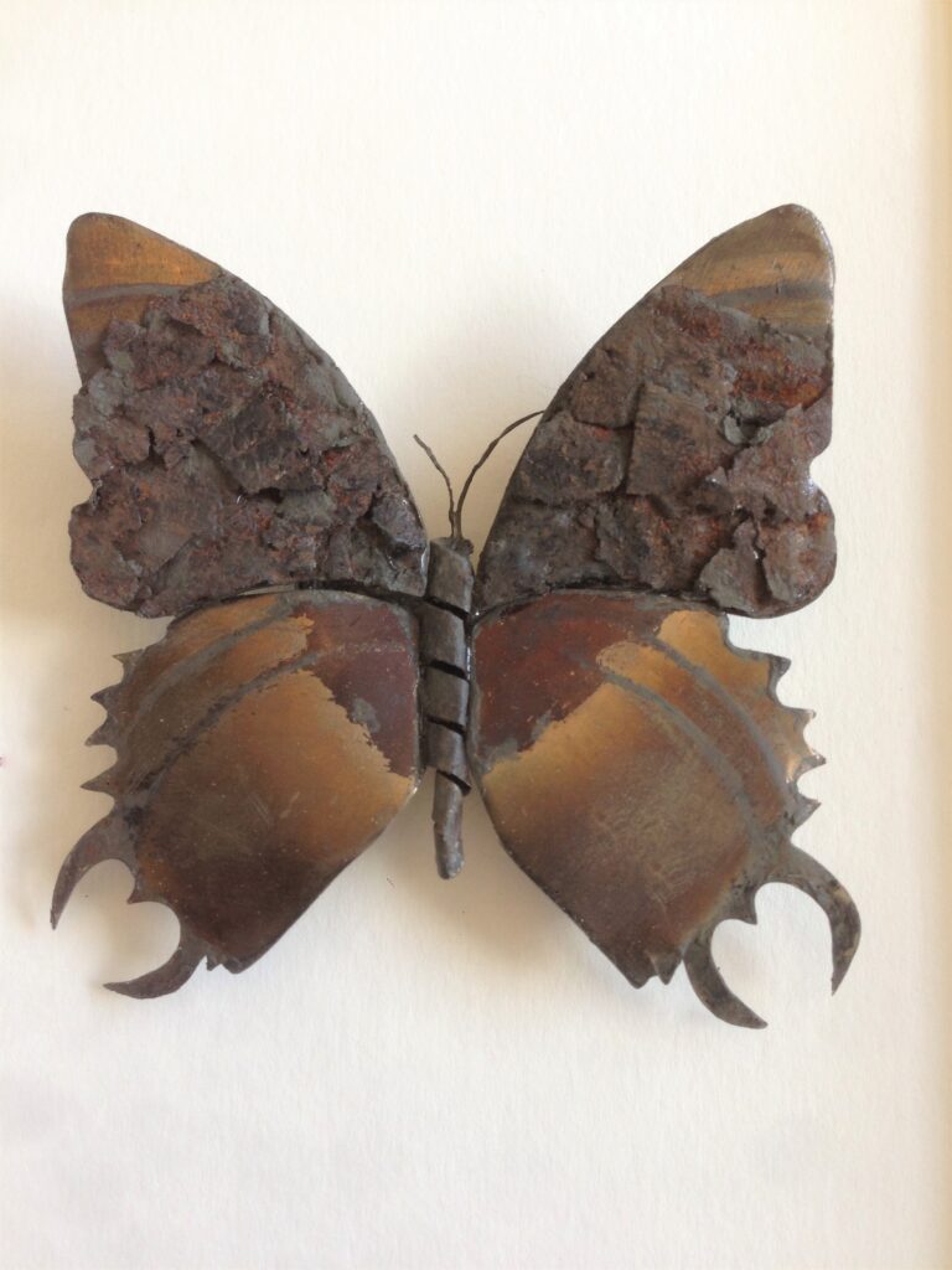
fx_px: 1210
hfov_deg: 42.9
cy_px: 635
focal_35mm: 33
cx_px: 476
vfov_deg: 55.4
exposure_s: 1/30
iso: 50
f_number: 2.4
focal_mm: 4.12
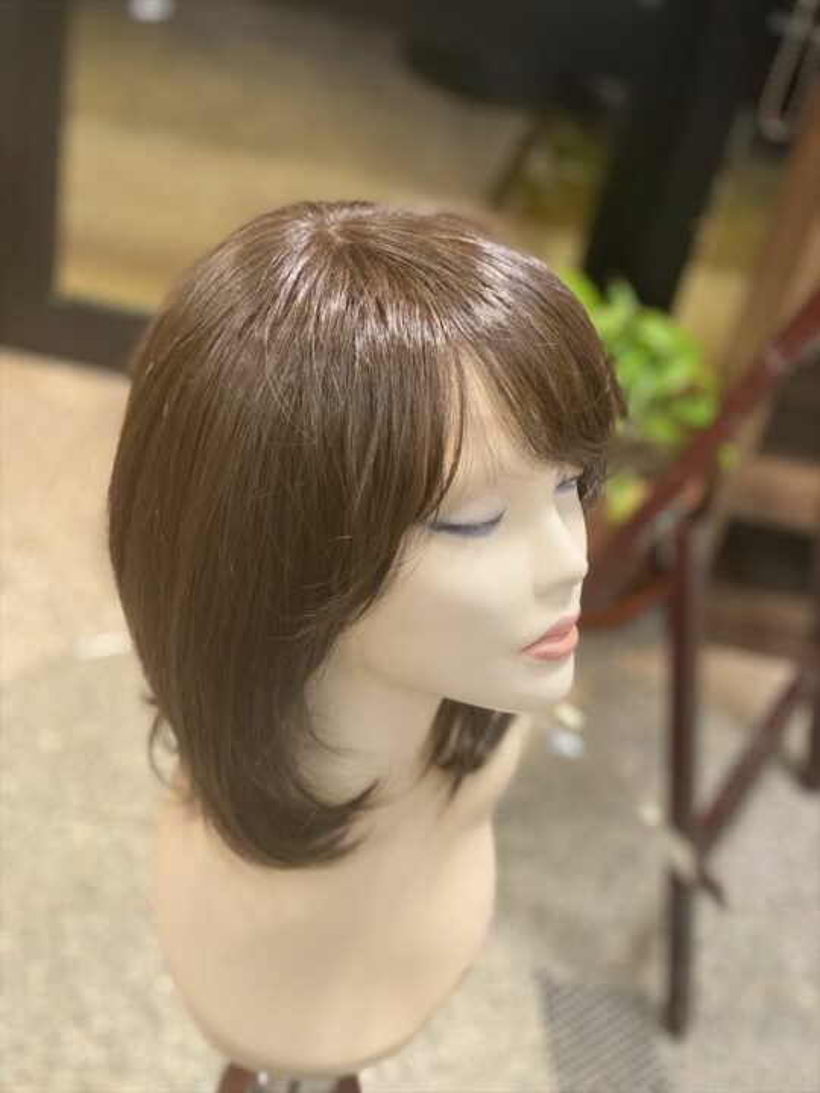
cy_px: 546
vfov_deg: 36.8
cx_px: 410
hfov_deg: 28.0
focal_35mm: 52
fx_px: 1642
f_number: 2
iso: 160
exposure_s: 1/50
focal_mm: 6
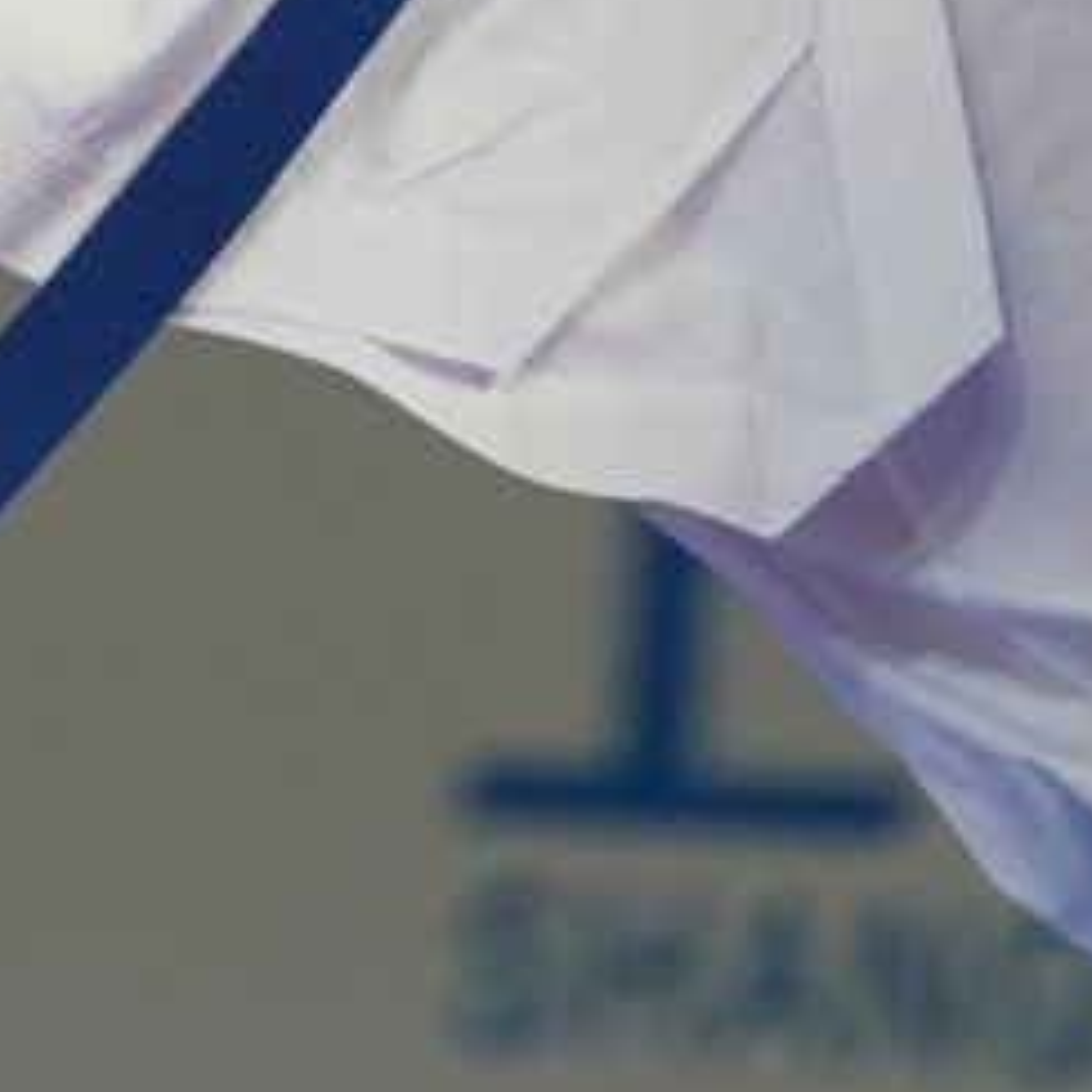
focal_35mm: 1256
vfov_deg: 1.4
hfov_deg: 1.4
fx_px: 44827
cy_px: -1432
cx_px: -631
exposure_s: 1/1000
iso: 1600
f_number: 2.8
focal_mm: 200
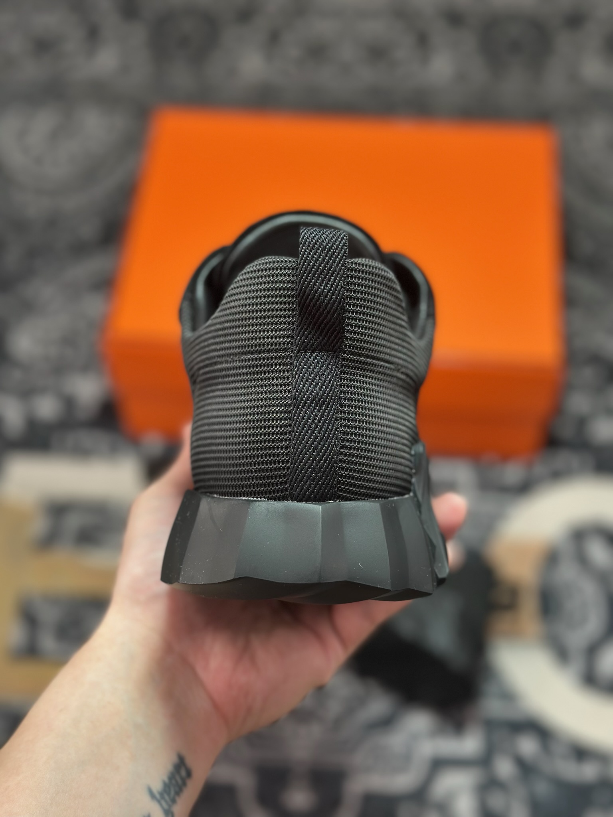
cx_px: 306
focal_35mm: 48
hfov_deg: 30.3
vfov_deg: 39.7
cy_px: 408
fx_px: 1133
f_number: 1.78
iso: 80
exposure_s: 1/315
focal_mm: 6.86
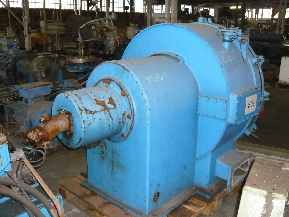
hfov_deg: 54.0
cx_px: 144
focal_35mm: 34
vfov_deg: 41.8
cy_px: 108
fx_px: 284
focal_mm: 4.6
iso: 400
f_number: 2.8
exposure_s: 1/30
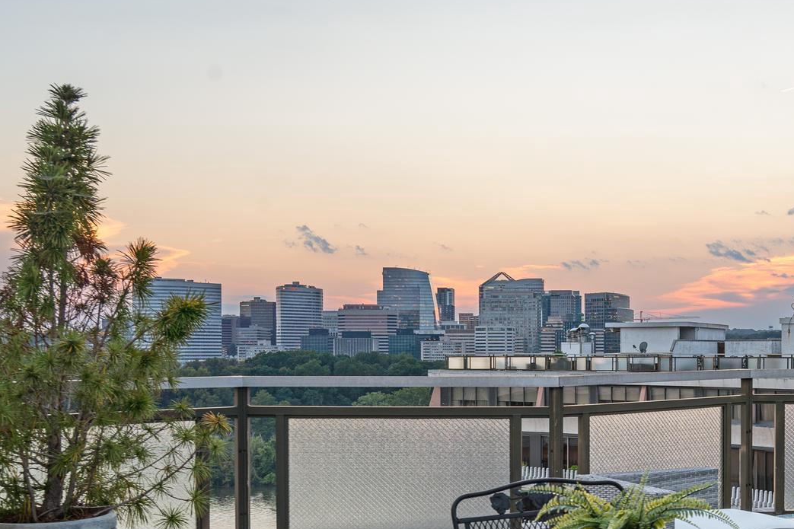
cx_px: 657
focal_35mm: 53
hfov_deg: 36.0
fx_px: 1169
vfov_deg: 25.3
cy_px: 364
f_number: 8
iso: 160
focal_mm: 27
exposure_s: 1/5
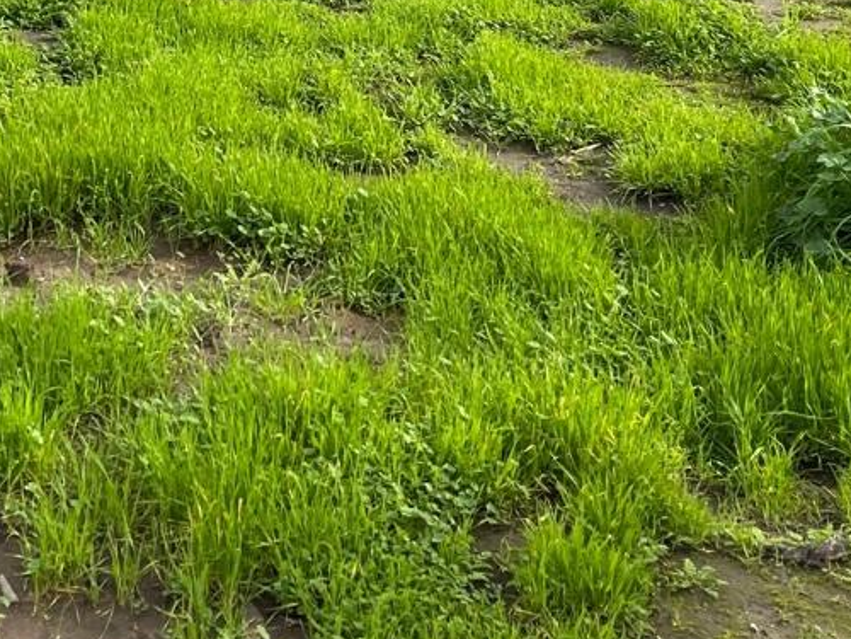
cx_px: 206
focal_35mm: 78
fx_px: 1918
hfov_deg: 24.7
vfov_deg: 17.4
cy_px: -263
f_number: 1.6
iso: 32
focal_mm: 5.1
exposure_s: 1/1353
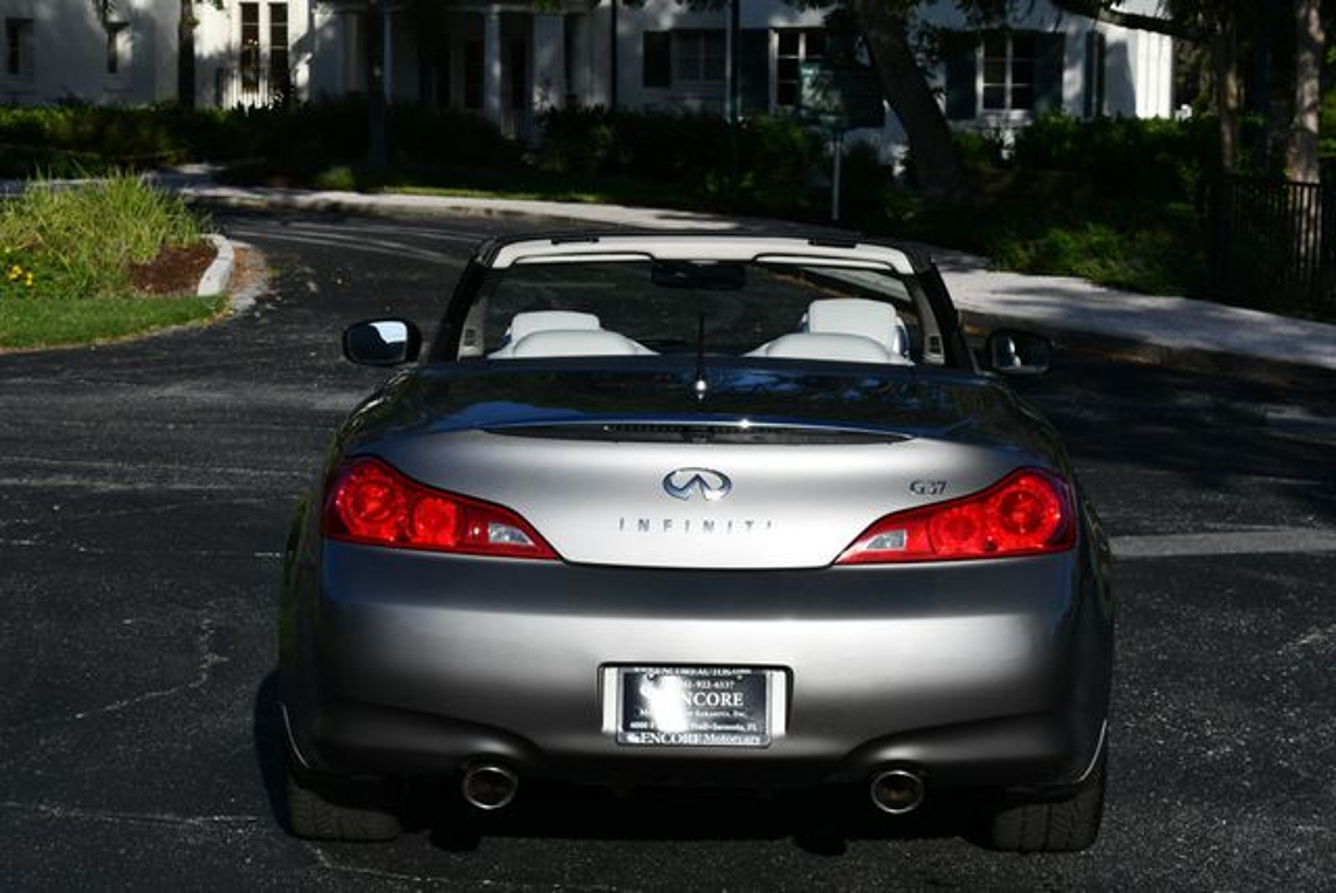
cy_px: 446
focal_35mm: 92
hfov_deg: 22.1
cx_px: 668
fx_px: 3417
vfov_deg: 14.9
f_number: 10
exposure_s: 1/400
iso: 100
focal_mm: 46
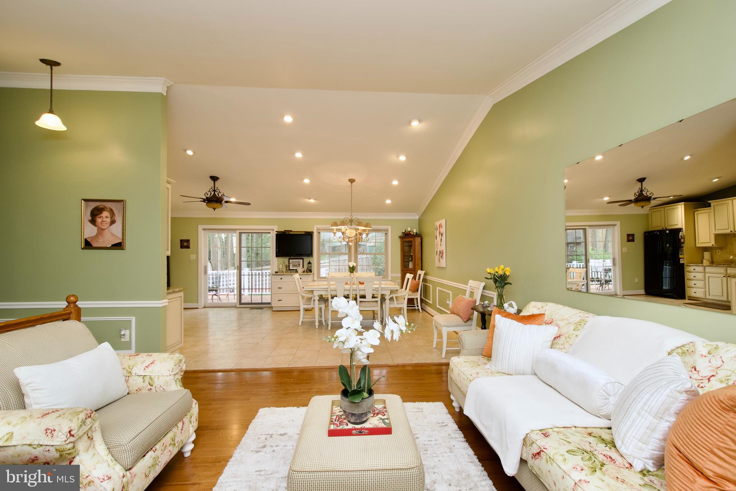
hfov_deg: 100.4
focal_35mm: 15
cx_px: 368
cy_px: 246
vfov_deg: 77.3
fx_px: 307
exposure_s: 1/30
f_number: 7.1
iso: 320
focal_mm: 10
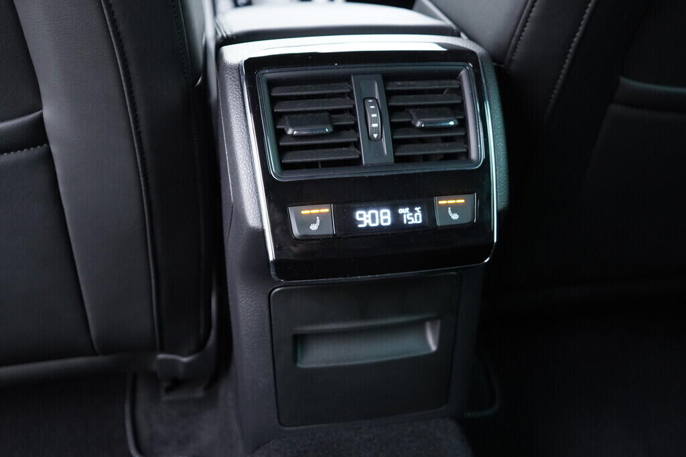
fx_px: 686
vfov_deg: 36.9
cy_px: 228
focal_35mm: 36
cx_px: 343
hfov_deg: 53.1
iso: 1000
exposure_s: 1/40
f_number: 2.8
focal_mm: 24
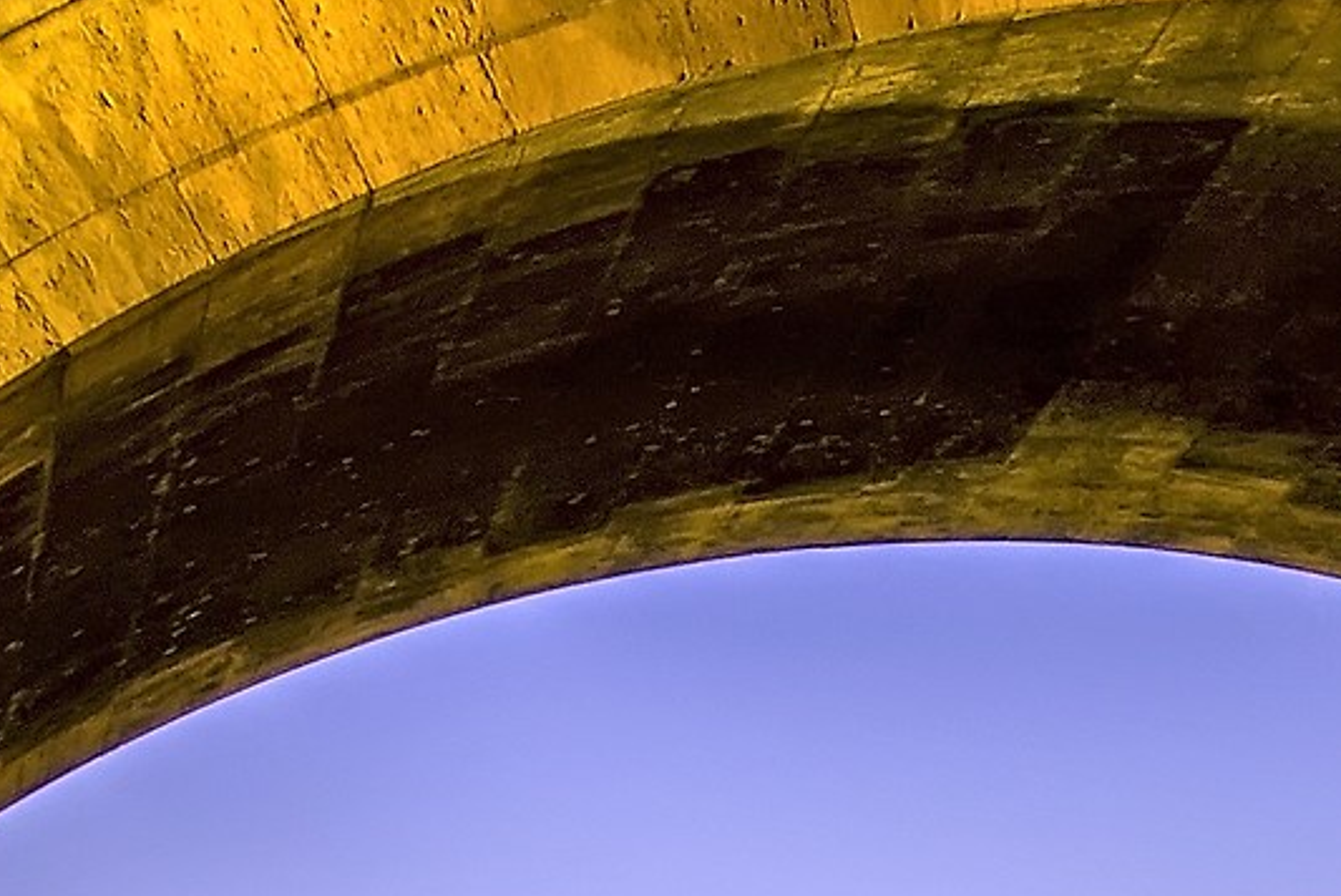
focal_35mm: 216
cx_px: 1376
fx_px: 8050
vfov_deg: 6.2
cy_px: 1603
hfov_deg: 9.5
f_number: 22
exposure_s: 63
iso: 100
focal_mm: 32
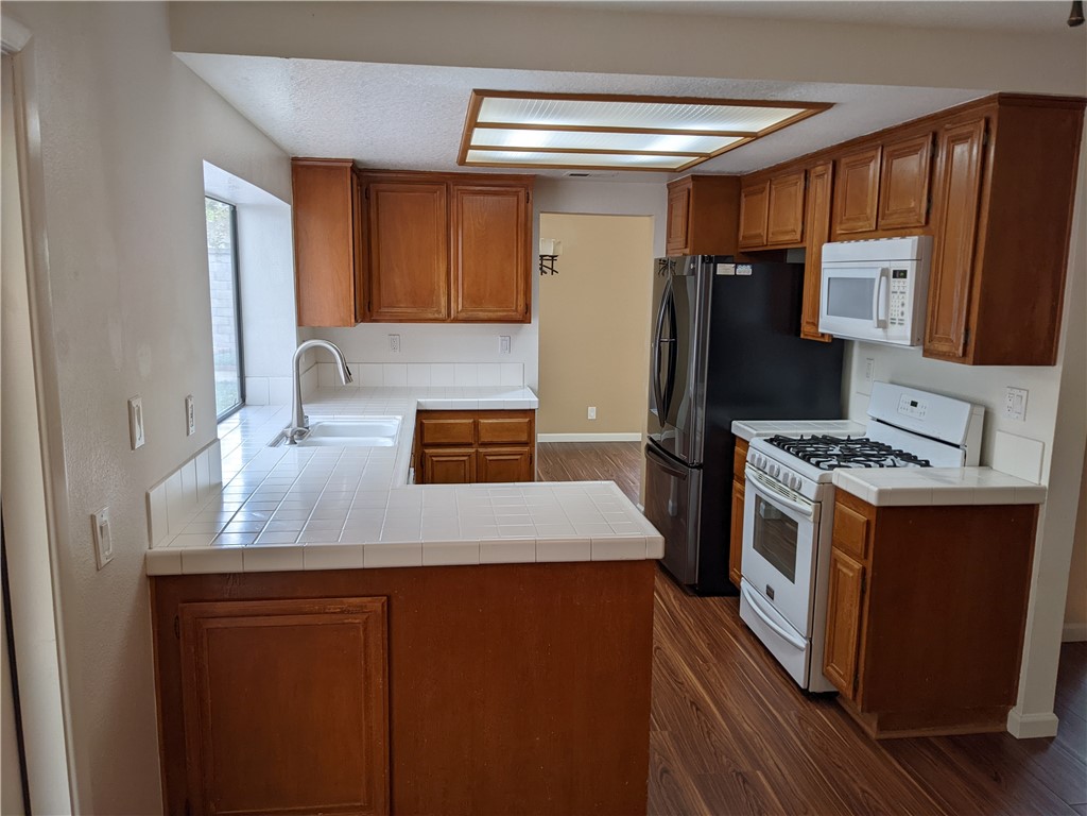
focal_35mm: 27
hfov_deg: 65.3
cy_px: 408
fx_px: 848
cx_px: 544
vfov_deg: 51.4
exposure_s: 1/123
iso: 53
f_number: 1.73
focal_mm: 4.38
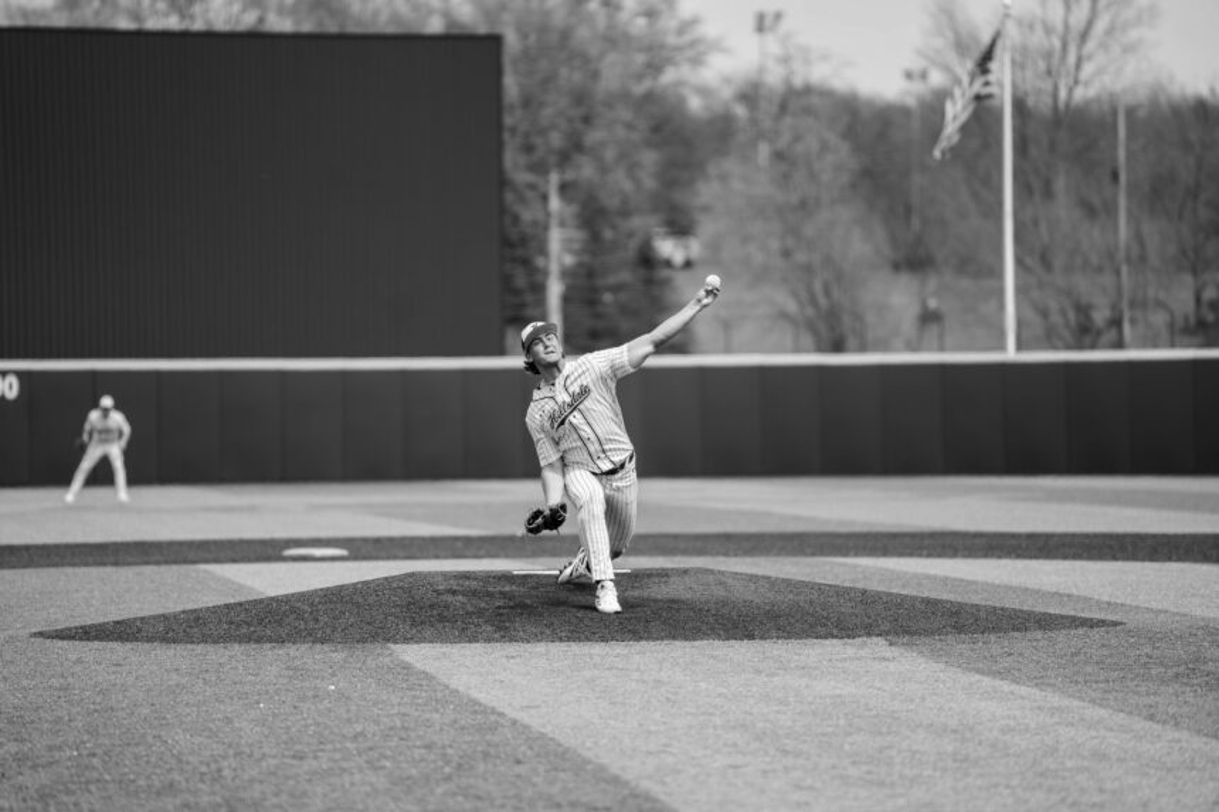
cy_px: 406
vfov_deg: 6.9
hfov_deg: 10.3
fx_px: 6770
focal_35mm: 200
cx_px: 610
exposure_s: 1/2000
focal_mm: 200
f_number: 2.8
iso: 160
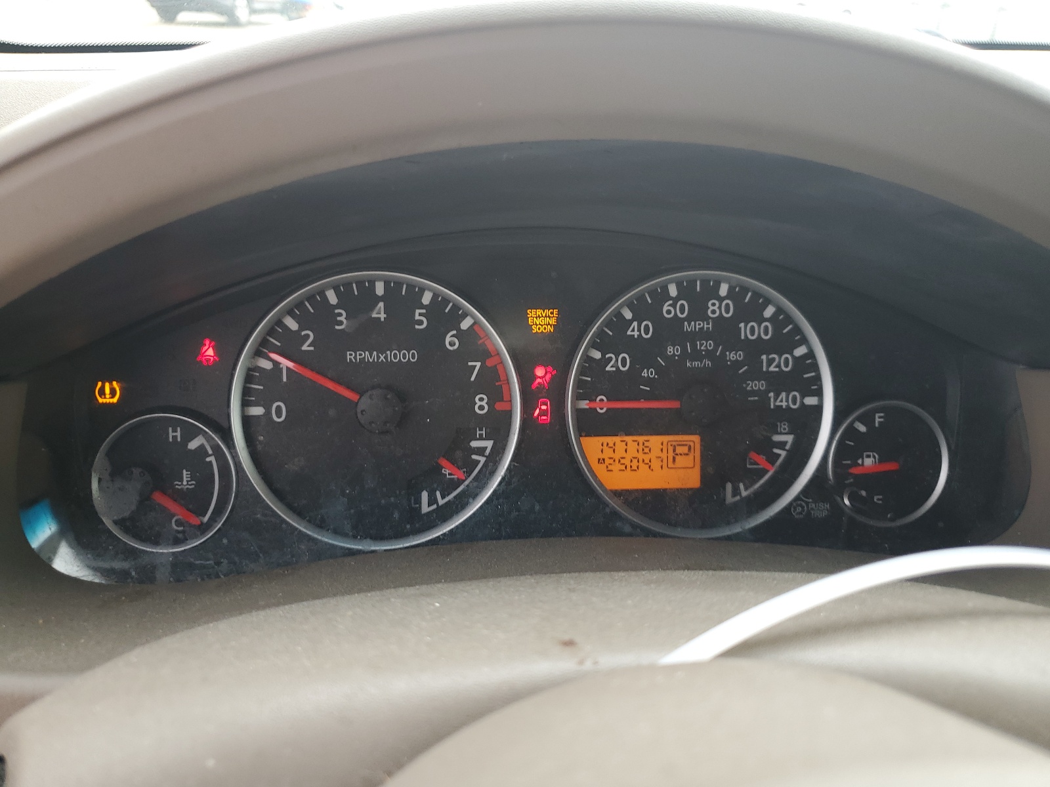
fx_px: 789
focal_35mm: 26
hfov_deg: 67.3
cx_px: 525
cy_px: 394
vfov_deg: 53.1
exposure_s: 1/60.2
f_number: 1.5
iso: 50
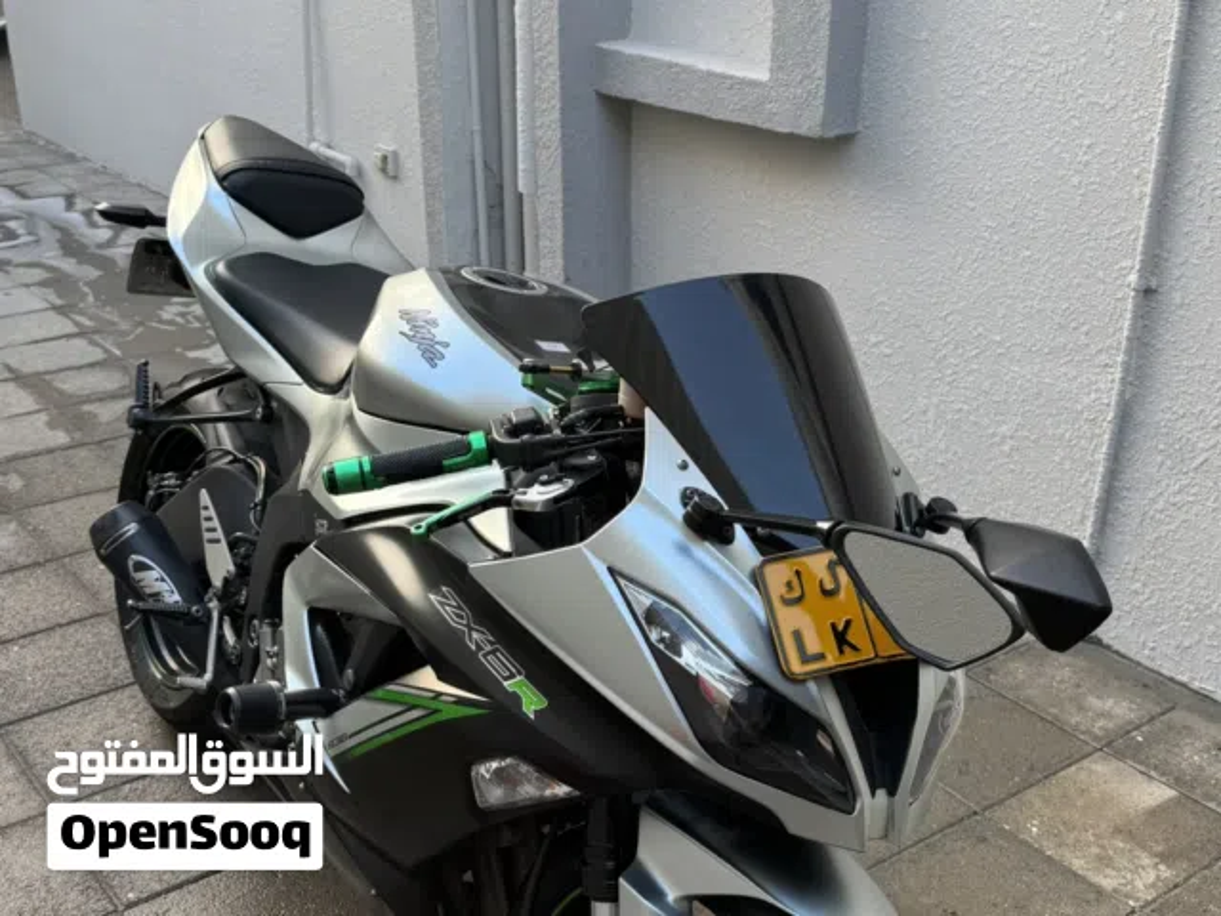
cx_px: 610
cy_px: 458
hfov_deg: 71.6
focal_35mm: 24
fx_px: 847
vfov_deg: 56.8
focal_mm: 6.76
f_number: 1.78
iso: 64
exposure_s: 1/147
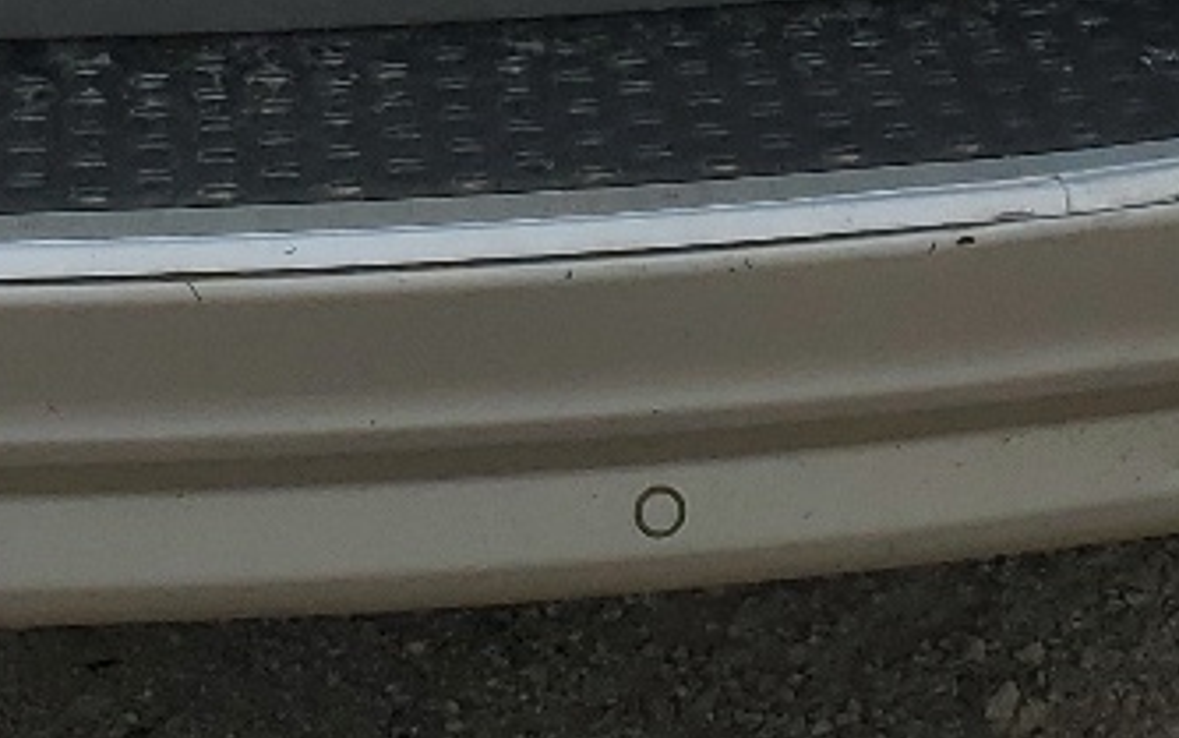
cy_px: -1183
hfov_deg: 15.7
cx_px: 176
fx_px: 4243
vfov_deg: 8.8
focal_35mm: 132
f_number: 1.5
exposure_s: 1/3333
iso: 50
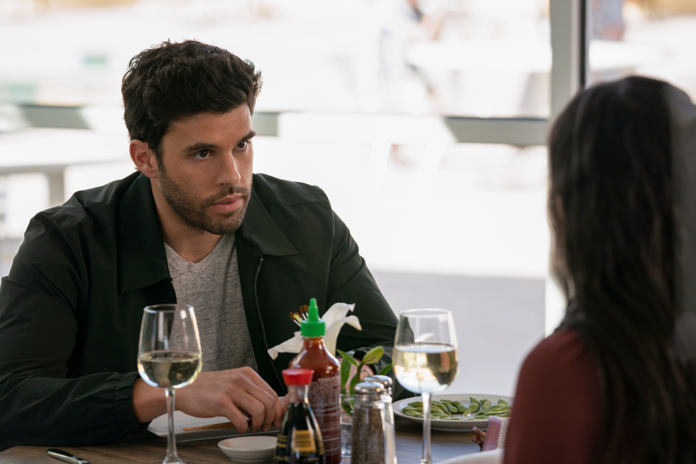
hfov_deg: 15.5
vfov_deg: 10.4
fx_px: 2552
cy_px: 232
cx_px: 348
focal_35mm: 132
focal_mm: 132
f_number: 4
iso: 320
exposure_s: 1/400
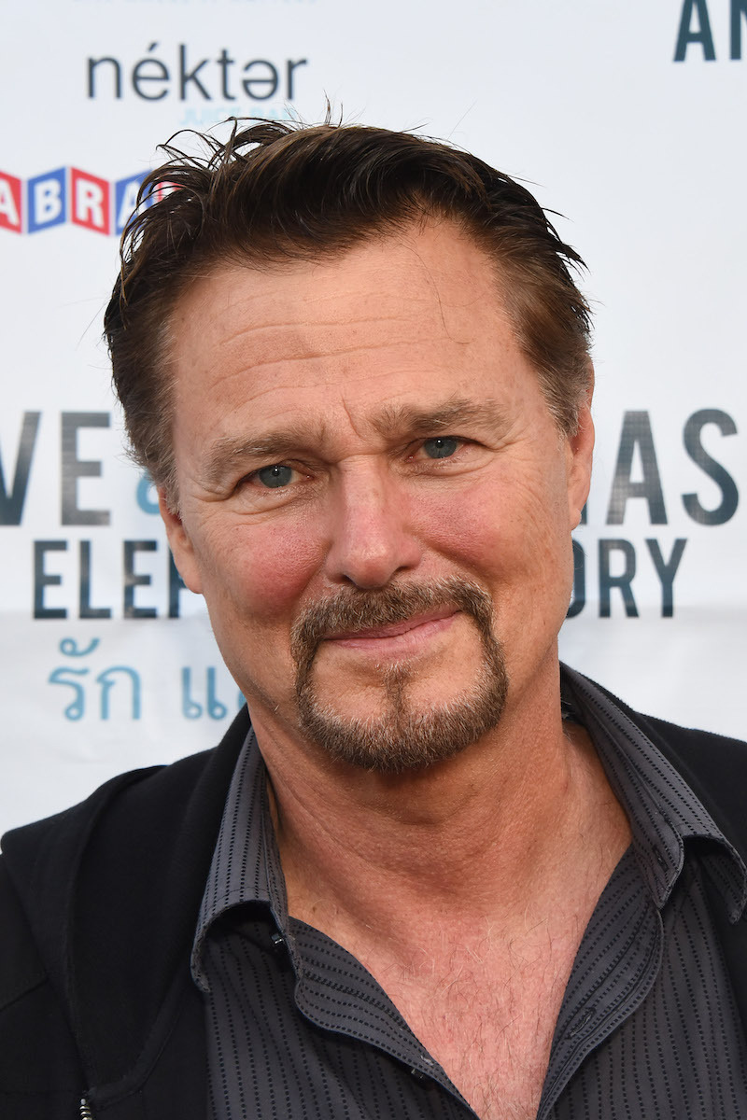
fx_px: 3268
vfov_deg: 19.5
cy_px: 560
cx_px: 374
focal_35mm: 105
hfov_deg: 13.0
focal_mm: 105
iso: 1600
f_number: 7.1
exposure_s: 1/160
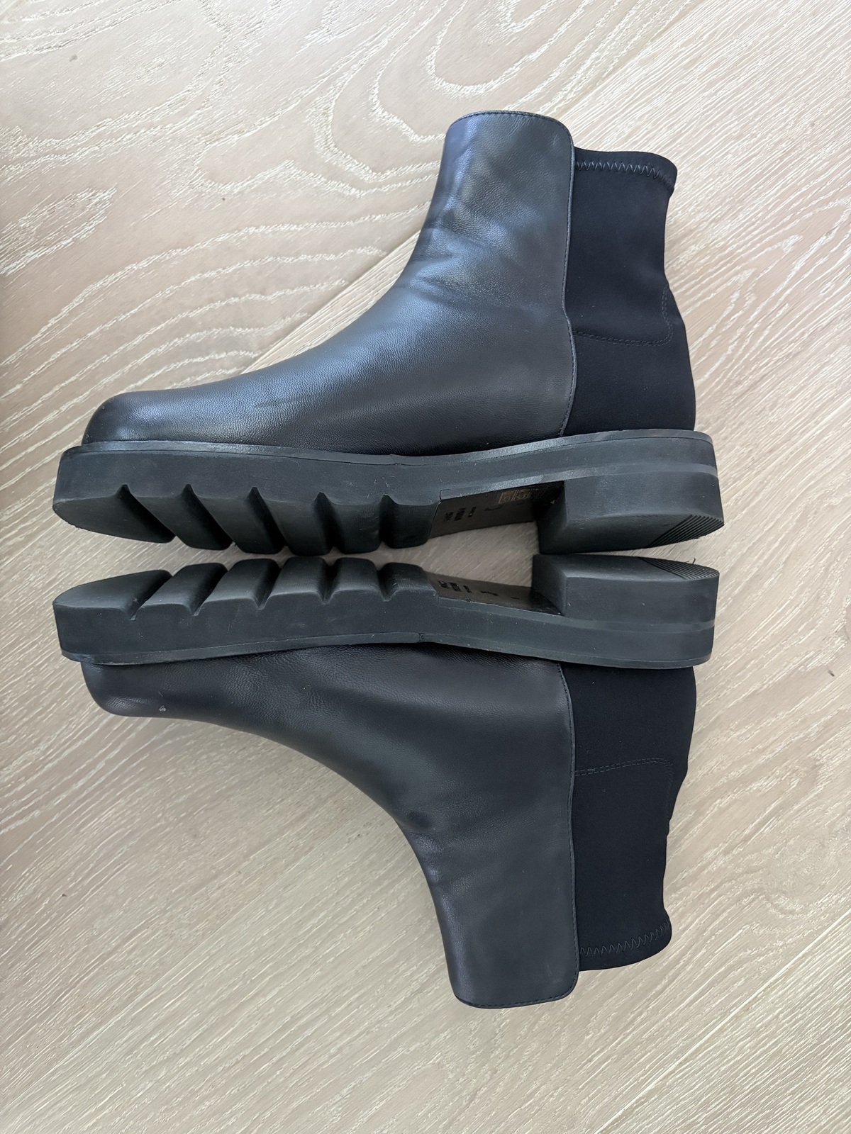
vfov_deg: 67.3
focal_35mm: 26
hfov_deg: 53.1
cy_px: 567
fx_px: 852
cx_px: 426
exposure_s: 1/40
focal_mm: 5.96
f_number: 1.6
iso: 500
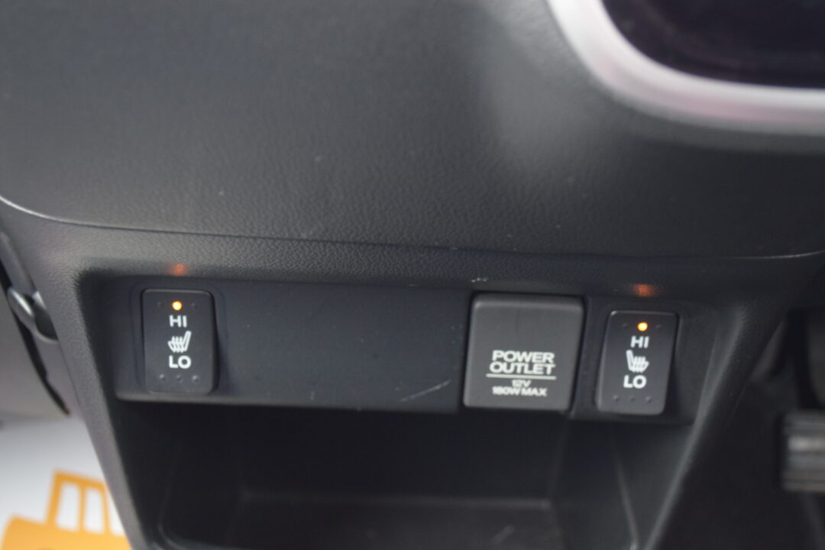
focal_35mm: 54
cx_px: 412
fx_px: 1237
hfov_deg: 36.9
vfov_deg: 25.1
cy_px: 275
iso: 1600
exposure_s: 1/25
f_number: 5
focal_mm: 36
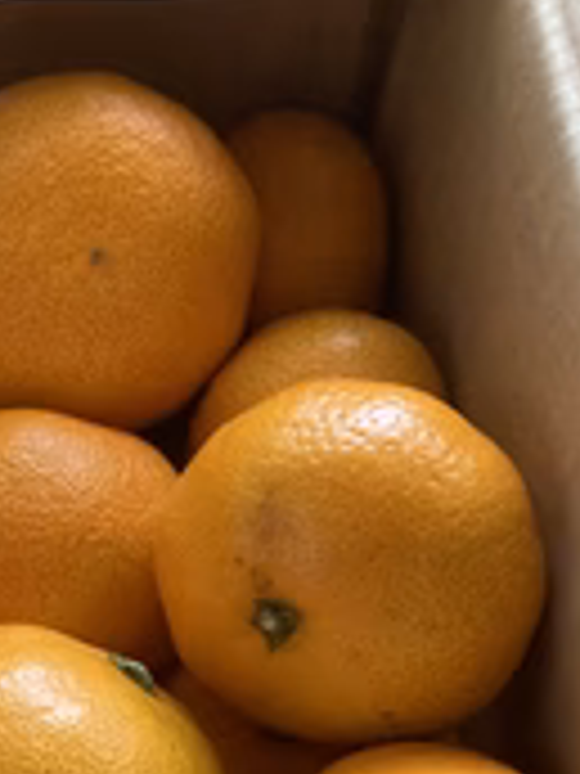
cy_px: 778
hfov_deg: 21.6
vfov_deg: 28.0
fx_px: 1452
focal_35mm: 65
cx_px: -36
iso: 400
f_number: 1.8
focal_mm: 3.99
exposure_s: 1/32
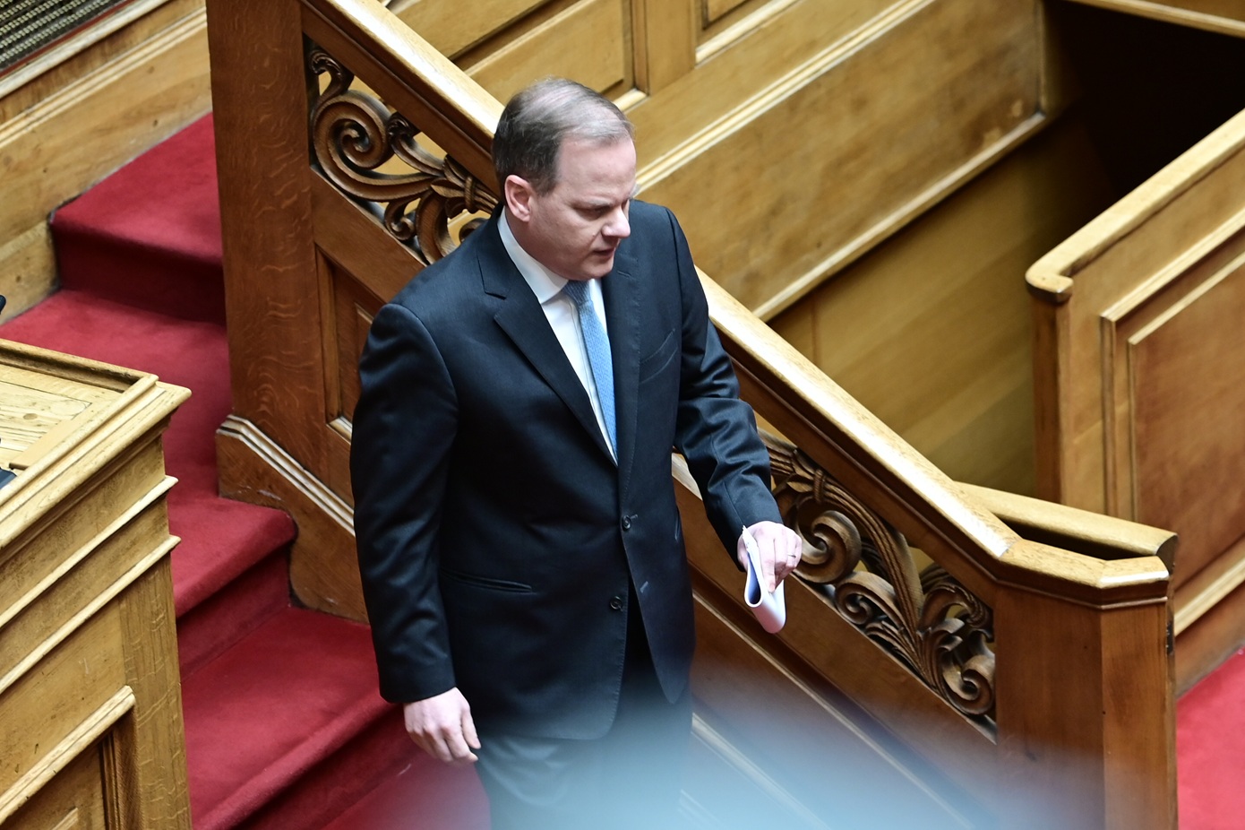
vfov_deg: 8.7
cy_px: 415
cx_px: 622
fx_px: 5428
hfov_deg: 13.1
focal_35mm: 157
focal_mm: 105
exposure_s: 1/160
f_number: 3.2
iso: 400
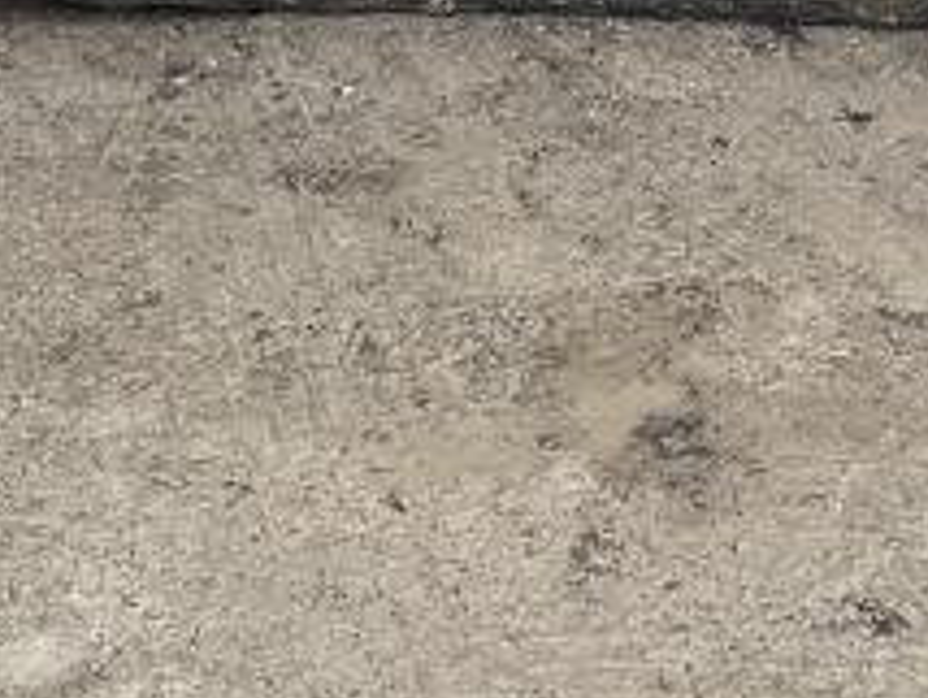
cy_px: -512
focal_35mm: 97
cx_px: 533
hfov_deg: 20.2
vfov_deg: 13.8
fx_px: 2603
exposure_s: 1/473
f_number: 1.6
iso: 32
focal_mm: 4.2
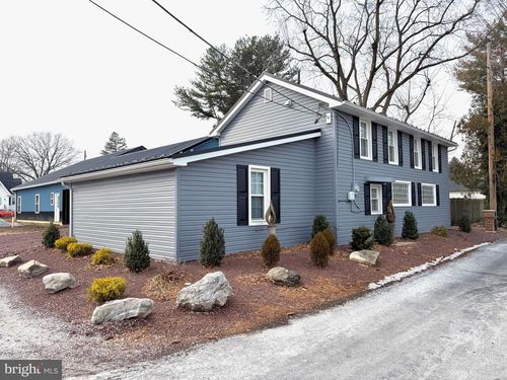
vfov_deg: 56.8
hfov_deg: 71.6
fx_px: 352
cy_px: 190
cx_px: 254
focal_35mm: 24
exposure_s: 1/3021
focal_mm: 6.76
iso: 80
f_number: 1.78
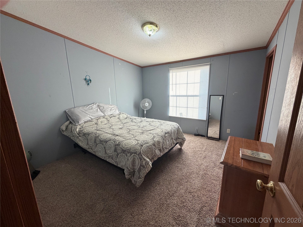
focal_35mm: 14
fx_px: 123
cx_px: 152
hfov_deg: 102.1
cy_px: 114
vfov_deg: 85.7
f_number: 2.2
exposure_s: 1/121
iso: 250
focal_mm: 2.22
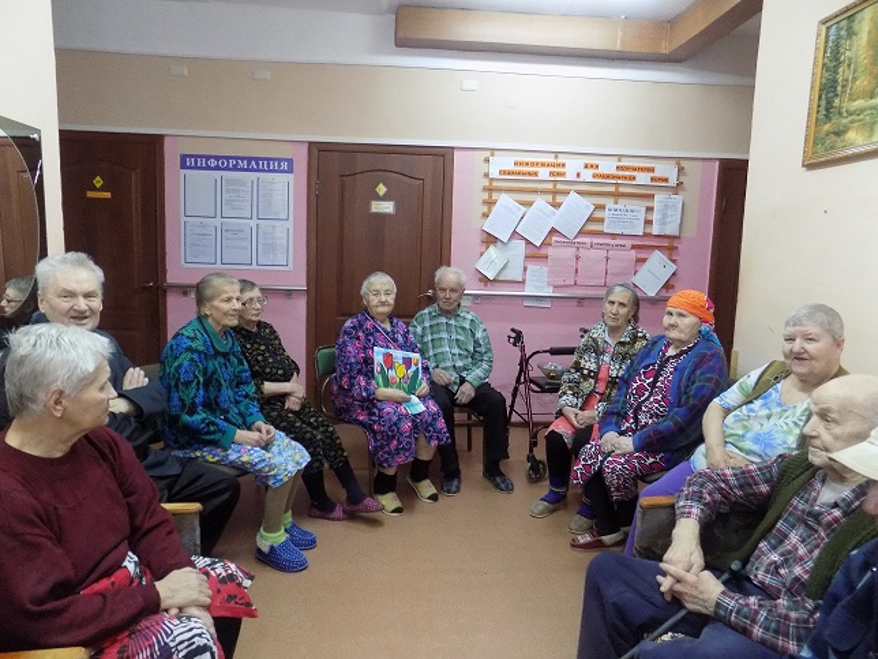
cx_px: 439
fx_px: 583
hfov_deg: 73.9
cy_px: 330
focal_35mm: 23
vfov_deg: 58.9
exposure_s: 1/25
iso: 400
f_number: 3.1
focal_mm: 4
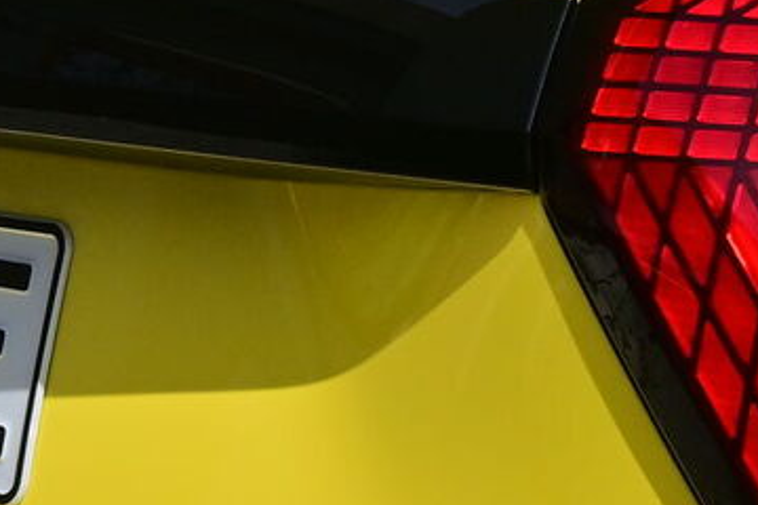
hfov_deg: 5.1
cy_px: 324
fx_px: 8422
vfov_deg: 3.4
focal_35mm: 400
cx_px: 143
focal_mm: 50
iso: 250
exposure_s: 1/500
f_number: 11
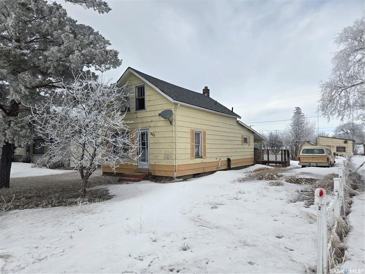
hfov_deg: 73.9
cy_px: 137
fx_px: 243
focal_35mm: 23
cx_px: 182
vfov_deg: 58.9
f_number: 1.8
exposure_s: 1/2283
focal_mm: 5.4
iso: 25
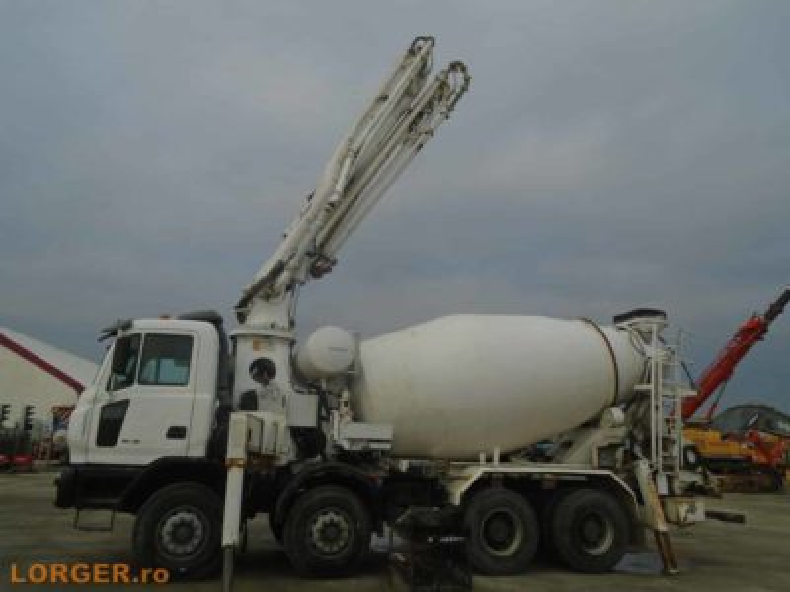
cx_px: 395
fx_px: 593
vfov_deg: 53.1
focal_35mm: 26
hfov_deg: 67.3
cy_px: 296
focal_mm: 4.6
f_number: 3.2
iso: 100
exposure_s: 1/1000
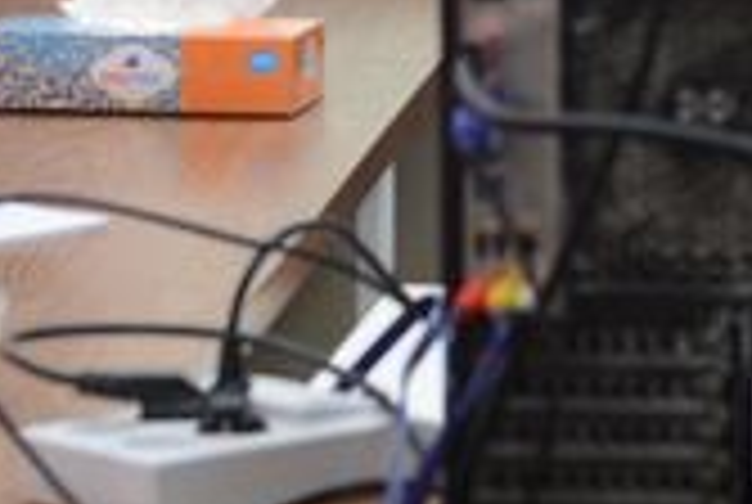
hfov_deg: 6.5
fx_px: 6592
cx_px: 718
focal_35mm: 315
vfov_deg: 4.3
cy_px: -342
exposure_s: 1/100
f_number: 4
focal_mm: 44
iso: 500
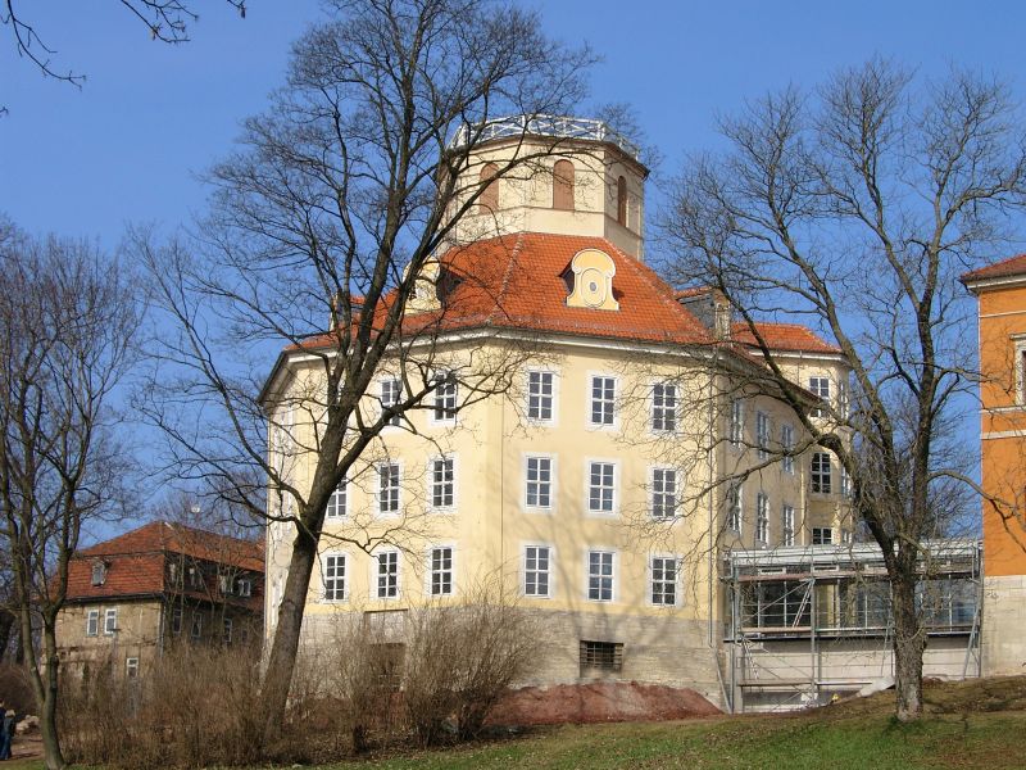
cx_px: 513
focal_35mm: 69
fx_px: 2045
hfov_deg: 28.2
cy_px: 385
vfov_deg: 21.3
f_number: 4
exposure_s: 1/946
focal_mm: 14.22
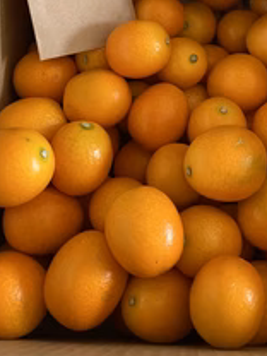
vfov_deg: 36.1
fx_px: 514
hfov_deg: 28.9
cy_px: 41
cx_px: 180
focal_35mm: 50
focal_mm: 4.25
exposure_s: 1/50
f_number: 1.8
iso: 320
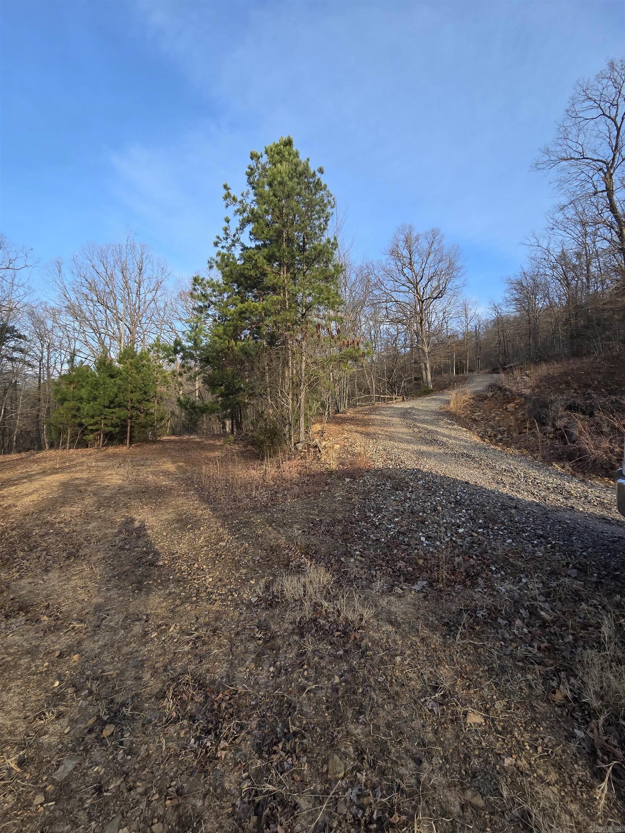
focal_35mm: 13
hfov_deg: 89.9
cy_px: 416
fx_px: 313
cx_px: 312
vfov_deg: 106.2
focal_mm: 2.2
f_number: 2.2
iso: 50
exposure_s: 1/628
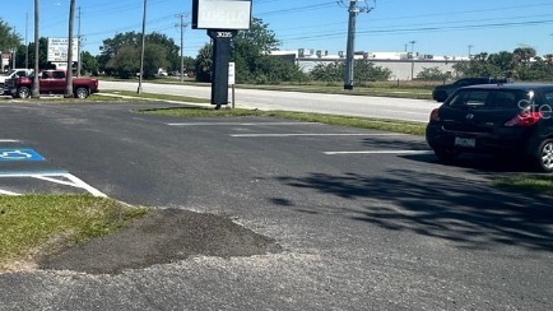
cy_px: 108
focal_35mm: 36
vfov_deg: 32.6
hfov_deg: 45.5
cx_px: -15
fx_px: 528
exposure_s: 1/2257
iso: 50
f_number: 2.2
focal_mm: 2.22
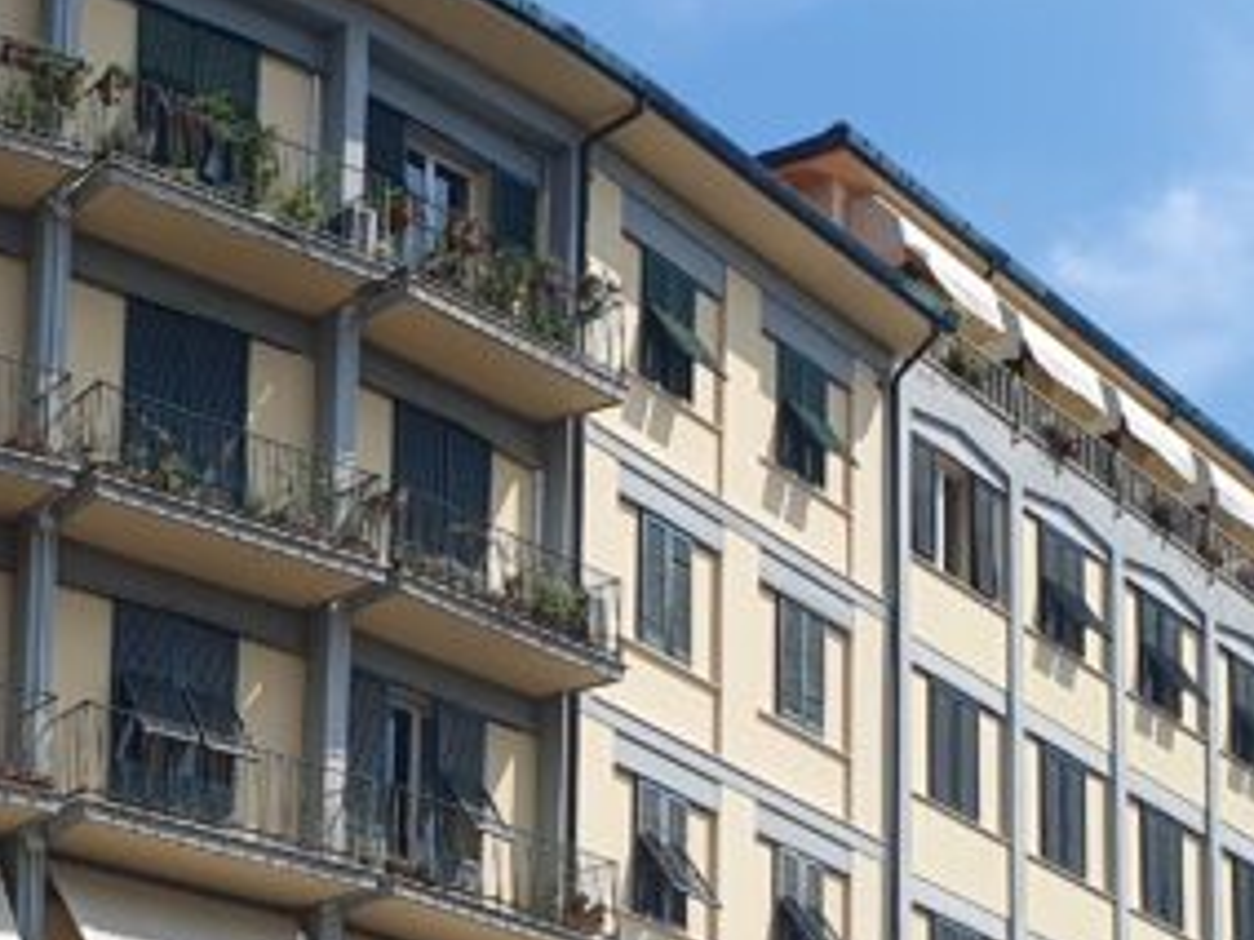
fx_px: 3404
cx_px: 372
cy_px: 1179
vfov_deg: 15.1
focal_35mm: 94
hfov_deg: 20.8
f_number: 2.4
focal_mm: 4.32
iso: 50
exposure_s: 1/1408
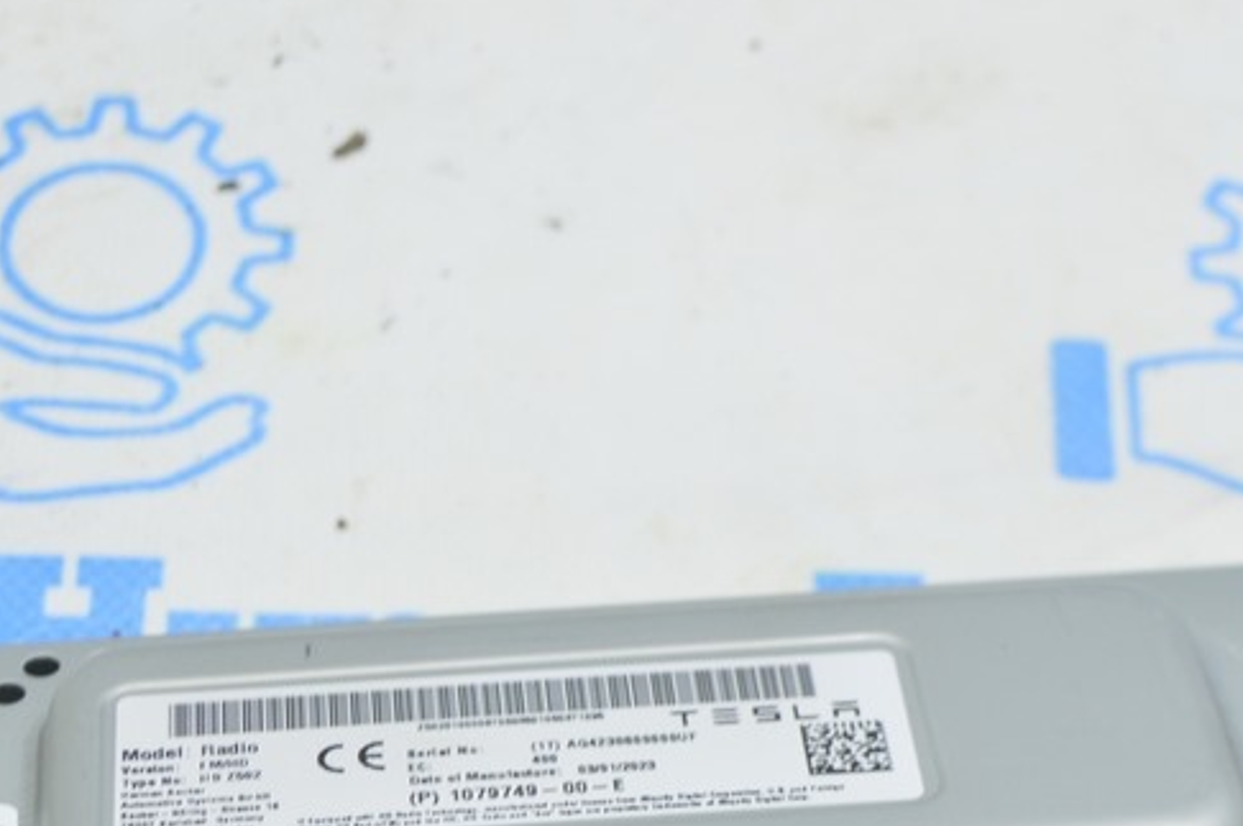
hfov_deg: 17.1
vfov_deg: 11.3
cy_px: 853
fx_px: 4139
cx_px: 652
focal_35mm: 120
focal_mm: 38
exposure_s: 1/20
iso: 400
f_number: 5.6
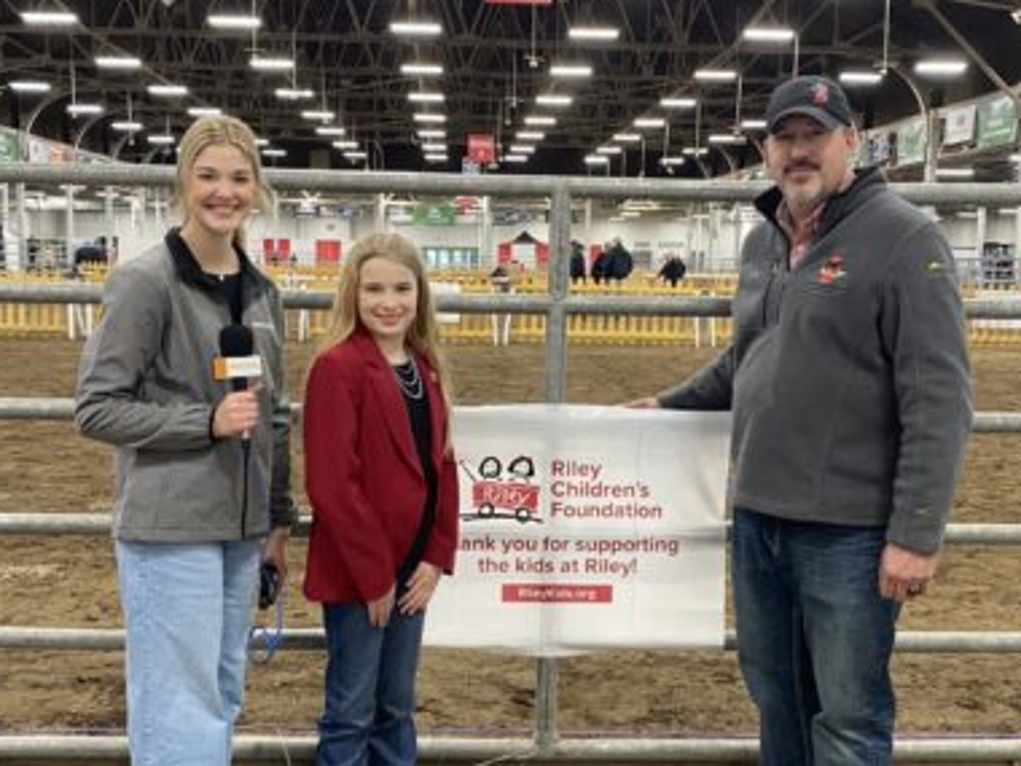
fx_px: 1209
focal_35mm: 41
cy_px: 414
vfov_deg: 35.1
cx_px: 513
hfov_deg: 45.8
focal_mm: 4.25
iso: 125
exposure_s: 1/60
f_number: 1.8
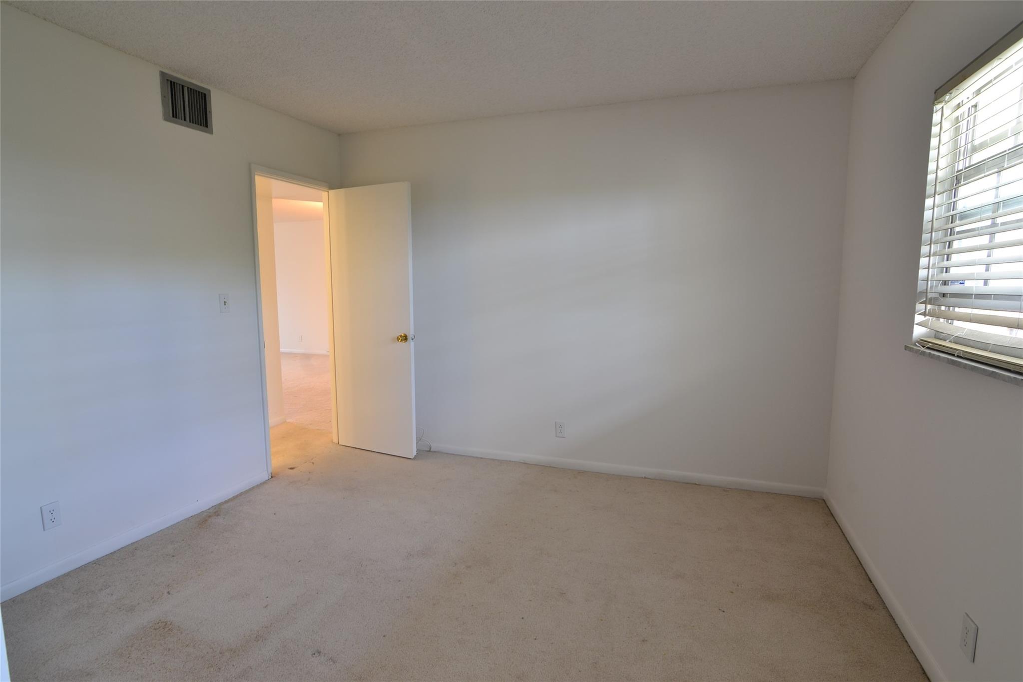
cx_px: 512
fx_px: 490
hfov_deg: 92.4
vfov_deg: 69.6
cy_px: 341
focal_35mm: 17
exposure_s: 1/1.3
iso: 100
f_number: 11
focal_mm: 11.5
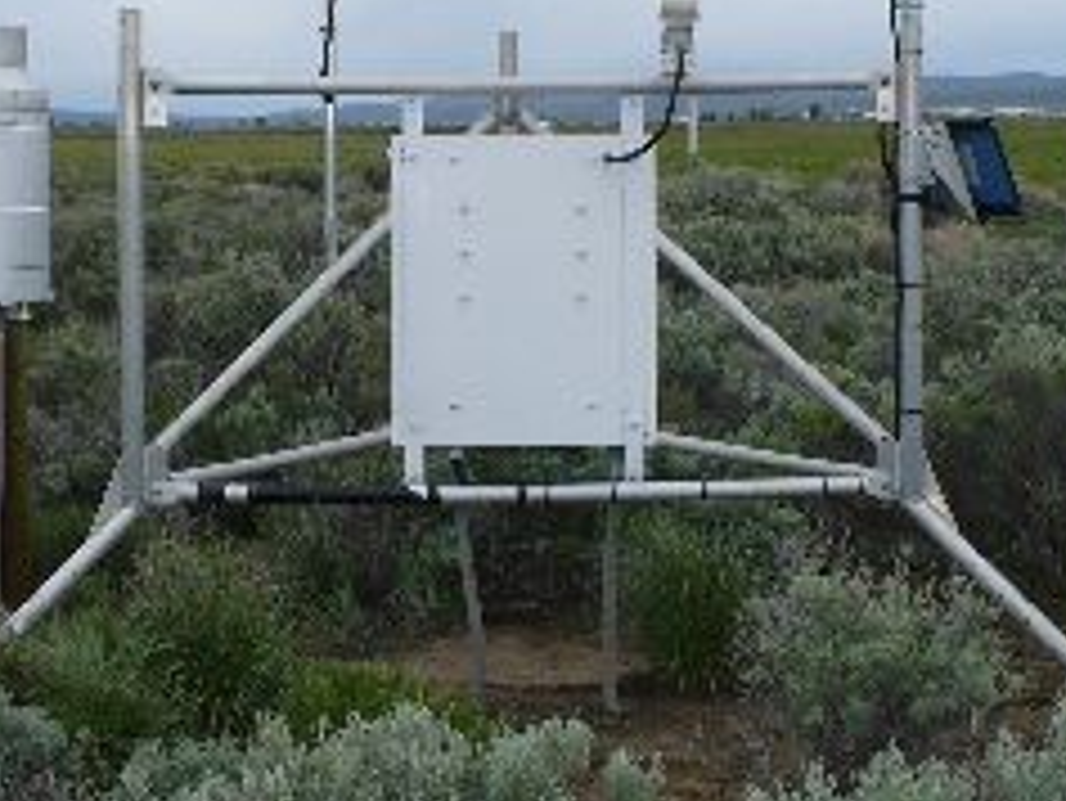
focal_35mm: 78
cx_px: 459
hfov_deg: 25.0
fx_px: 2403
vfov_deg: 18.7
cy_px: 137
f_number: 2.8
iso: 100
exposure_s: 1/640
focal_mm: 6.1
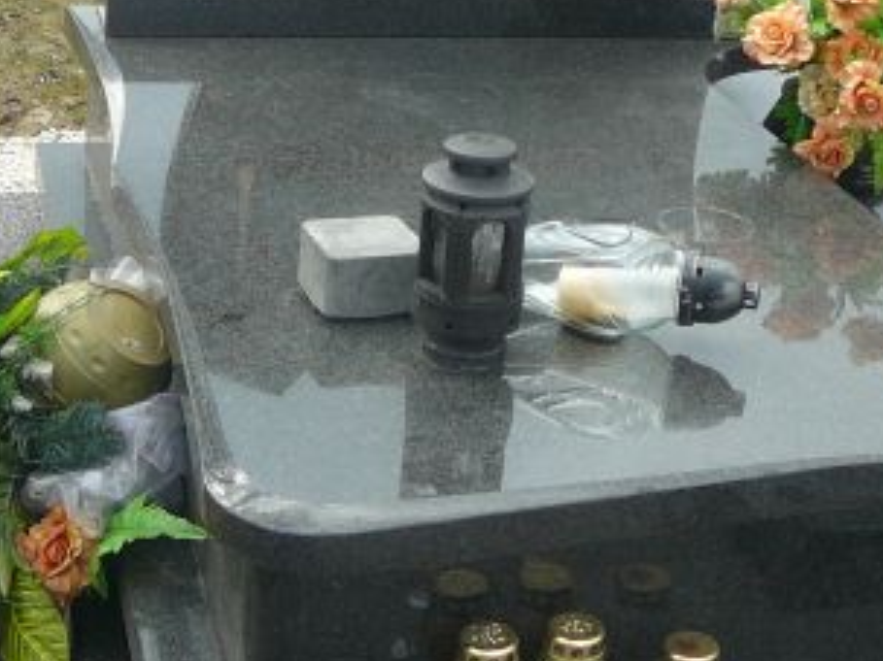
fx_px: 1887
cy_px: 119
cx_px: 647
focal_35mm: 74
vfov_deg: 19.7
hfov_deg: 26.1
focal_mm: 5.2
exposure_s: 1/320
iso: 80
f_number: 2.8
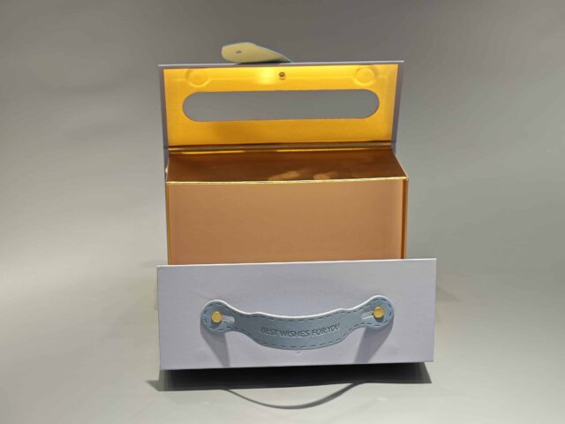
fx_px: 1224
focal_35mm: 75
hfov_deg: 26.0
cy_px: 212
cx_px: 282
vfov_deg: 19.6
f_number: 2
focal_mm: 10.1
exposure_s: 1/100
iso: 200
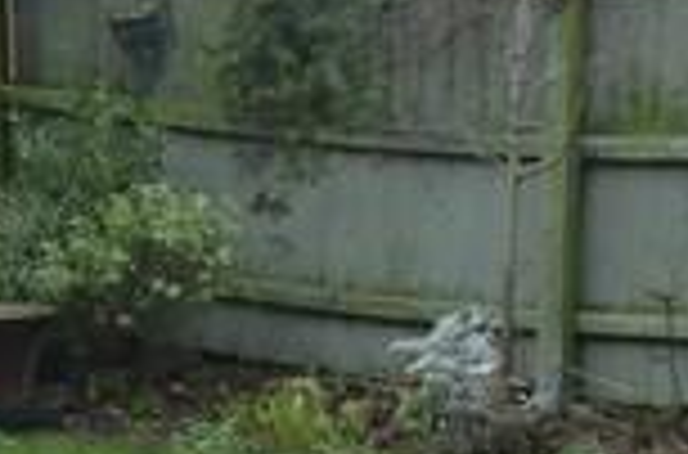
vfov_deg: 12.2
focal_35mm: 110
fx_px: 2102
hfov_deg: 18.6
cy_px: 458
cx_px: 346
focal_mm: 11
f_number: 5
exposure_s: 1/100
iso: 400
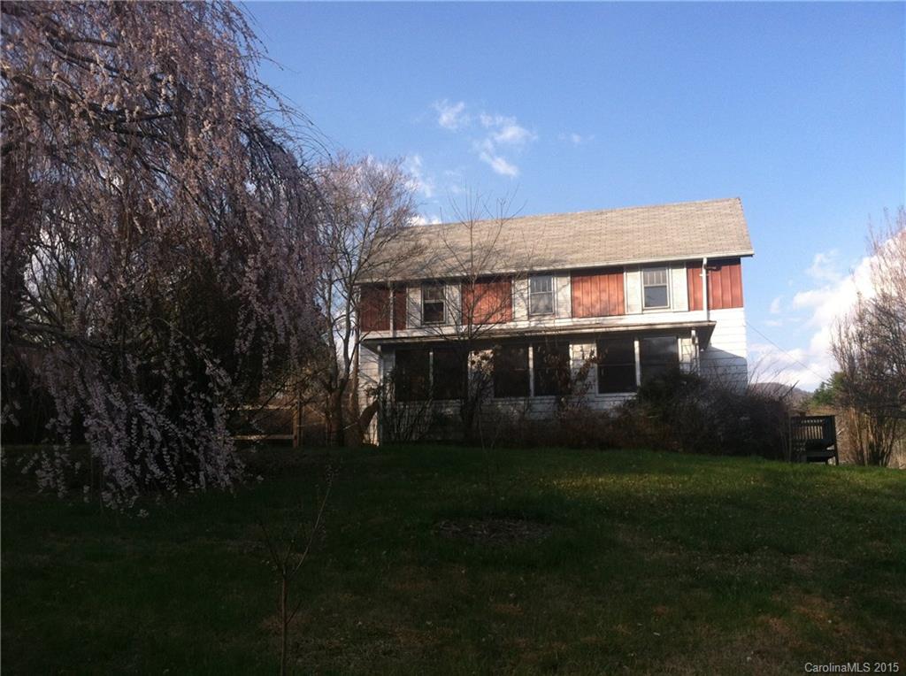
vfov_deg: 40.6
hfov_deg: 52.7
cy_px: 338
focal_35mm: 35
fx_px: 914
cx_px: 453
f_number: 2.8
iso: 80
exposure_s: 1/714
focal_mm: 3.85
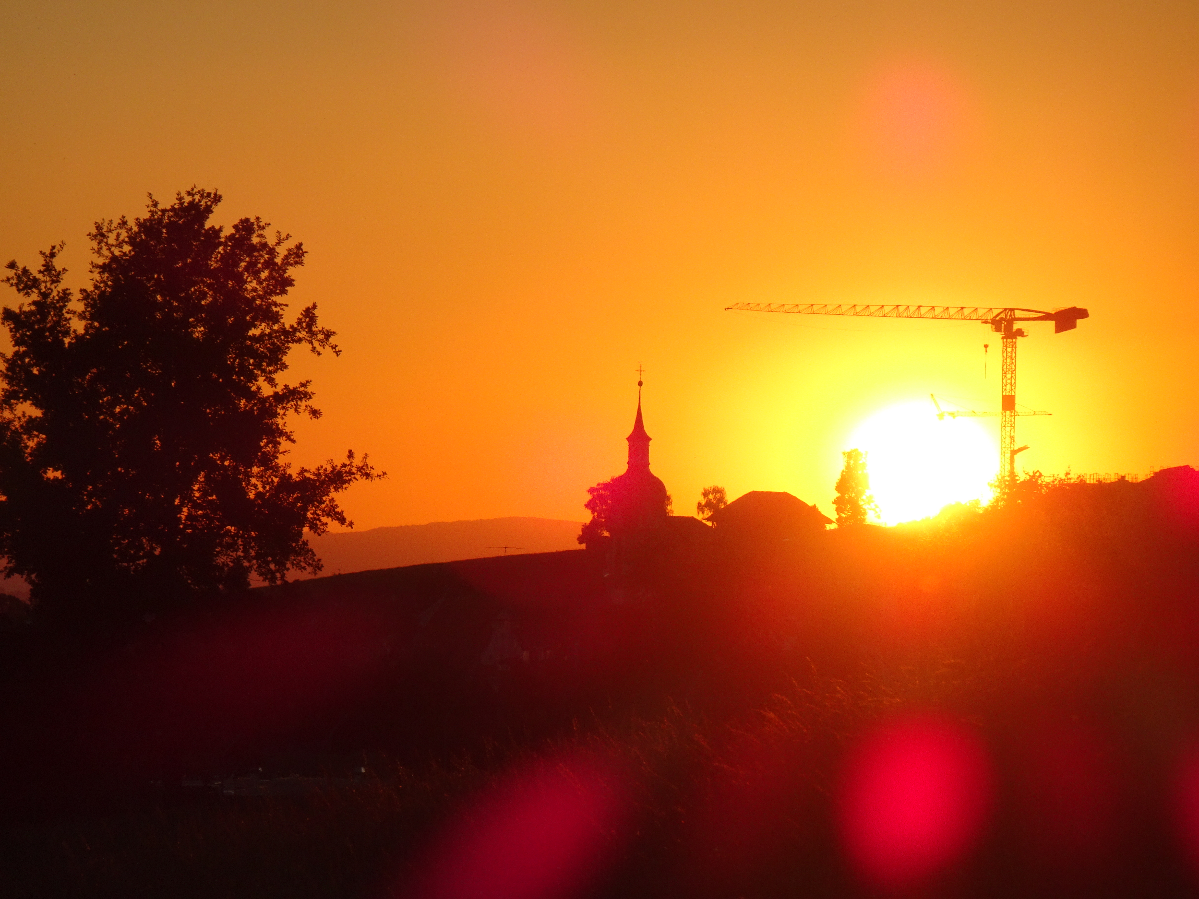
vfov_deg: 4.7
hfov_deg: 6.3
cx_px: 600
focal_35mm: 316
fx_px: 10945
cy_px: 450
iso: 80
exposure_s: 1/640
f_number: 6.3
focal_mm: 54.04
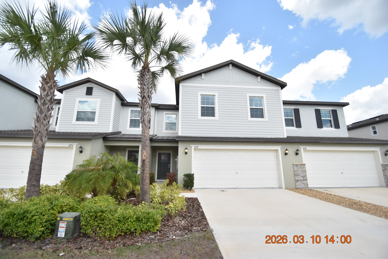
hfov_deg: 100.4
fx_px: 162
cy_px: 130
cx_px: 194
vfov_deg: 77.3
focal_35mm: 15
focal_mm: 10
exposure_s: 1/4000
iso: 800
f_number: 3.5
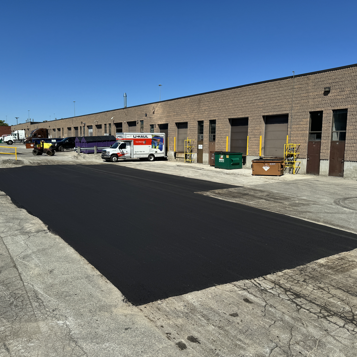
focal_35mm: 29
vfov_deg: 55.6
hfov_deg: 55.6
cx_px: 175
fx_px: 338
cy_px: 181
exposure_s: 1/6410
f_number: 1.78
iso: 80
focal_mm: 6.76
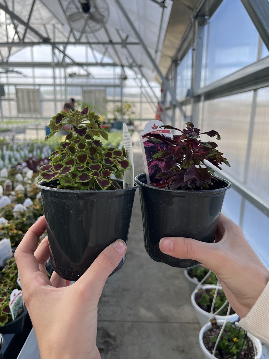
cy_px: 180
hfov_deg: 53.1
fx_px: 269
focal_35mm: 26
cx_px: 134
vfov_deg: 67.3
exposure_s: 1/799
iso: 50
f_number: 1.6
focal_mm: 5.1
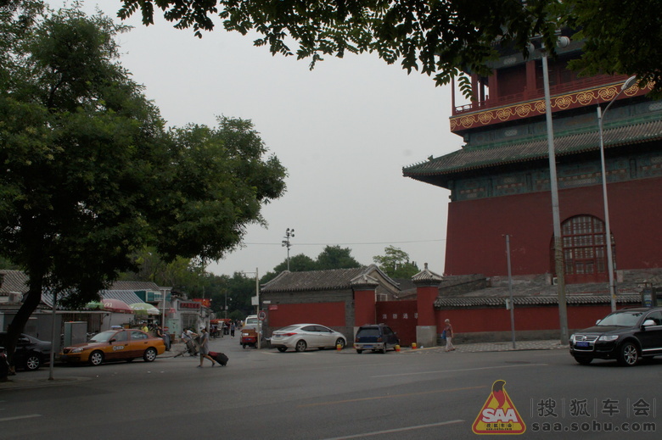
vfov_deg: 36.8
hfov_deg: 53.2
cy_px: 220
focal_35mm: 36
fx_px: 662
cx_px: 331
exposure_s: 1/1250
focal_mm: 24
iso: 800
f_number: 13
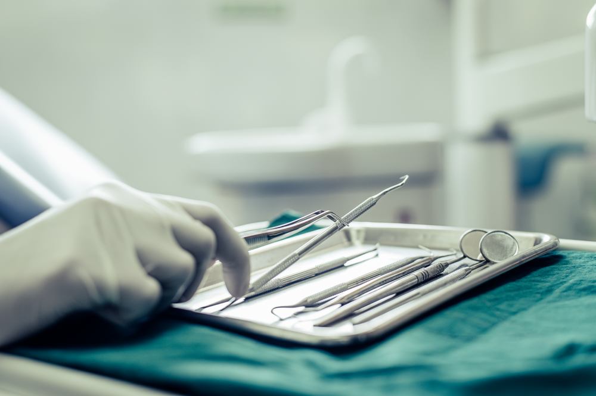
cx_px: 298
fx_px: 827
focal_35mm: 50
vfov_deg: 26.9
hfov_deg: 39.6
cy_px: 198
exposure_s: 1/80
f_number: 2.8
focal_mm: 50
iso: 400
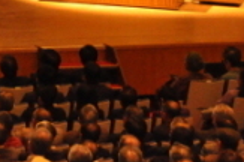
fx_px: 2611
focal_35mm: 386
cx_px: -195
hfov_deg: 5.3
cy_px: -184
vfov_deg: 3.5
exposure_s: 1/40
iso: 3200
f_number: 5
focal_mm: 60
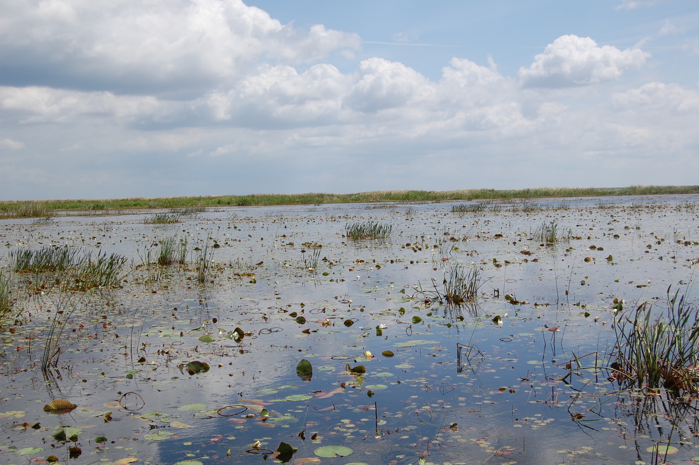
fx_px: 873
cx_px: 350
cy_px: 232
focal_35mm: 45
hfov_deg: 43.6
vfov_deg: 29.8
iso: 200
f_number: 11
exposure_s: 1/500
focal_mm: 30
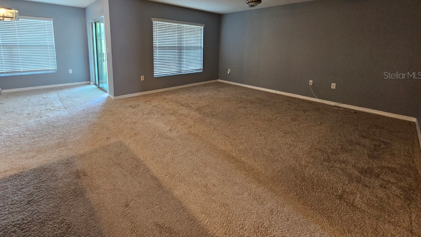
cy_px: 75
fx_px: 167
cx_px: 202
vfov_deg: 68.1
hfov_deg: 102.9
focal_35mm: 15
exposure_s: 1/40
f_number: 2.2
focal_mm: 2.2
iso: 320
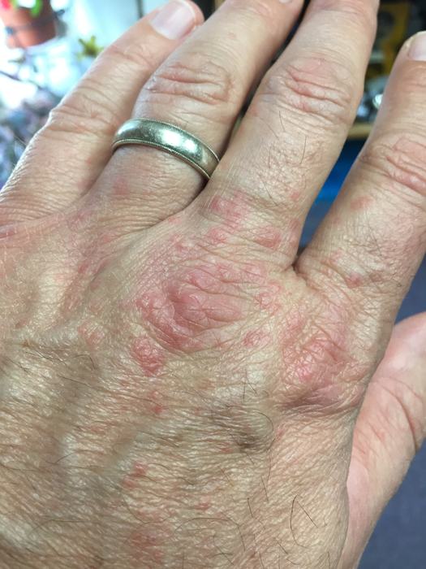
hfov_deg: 48.2
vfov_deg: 61.7
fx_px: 476
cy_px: 284
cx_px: 213
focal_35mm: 29
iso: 40
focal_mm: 4.15
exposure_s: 1/30
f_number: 2.2
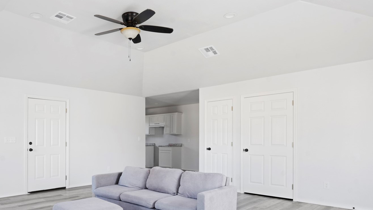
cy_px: 144
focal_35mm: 26
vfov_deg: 43.6
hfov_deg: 69.9
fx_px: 257
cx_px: 125
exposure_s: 1/10
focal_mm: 16
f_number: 9
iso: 250
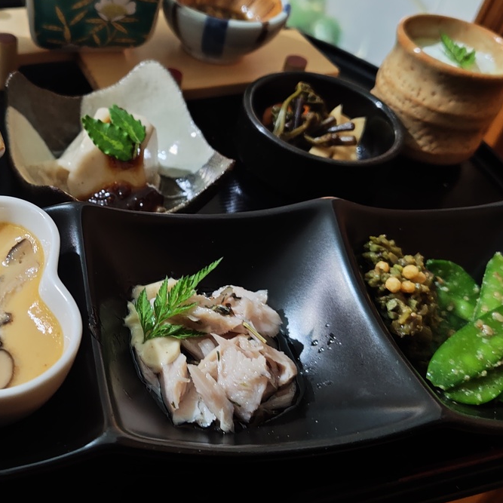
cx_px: 136
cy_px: 213
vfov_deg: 42.7
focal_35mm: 39
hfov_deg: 41.8
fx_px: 641
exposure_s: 1/31.1
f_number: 1.9
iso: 537
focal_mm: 5.56
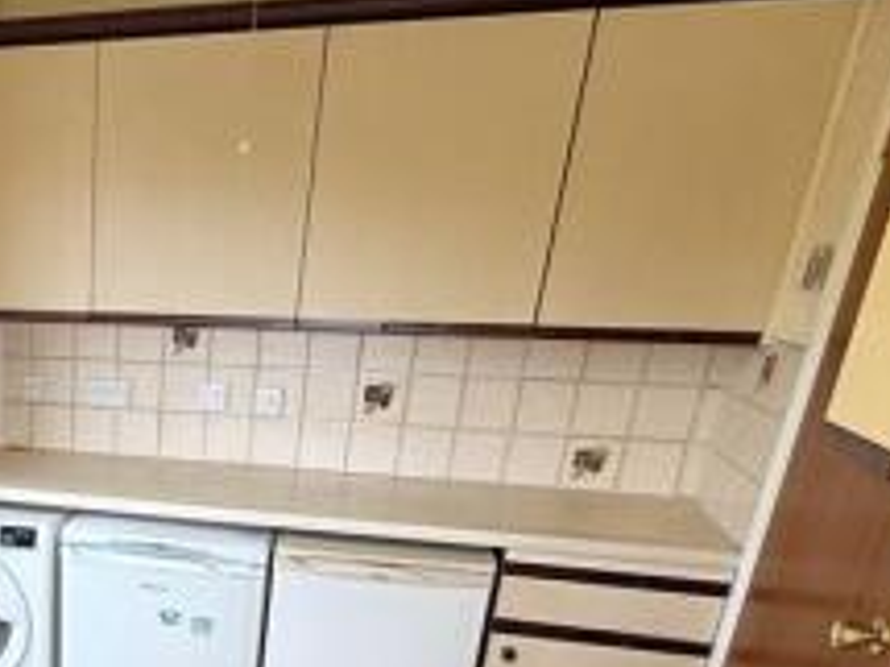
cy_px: 665
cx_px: 39
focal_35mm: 38
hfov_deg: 43.4
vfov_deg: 34.4
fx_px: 976
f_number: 2.2
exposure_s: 1/100
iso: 250
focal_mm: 2.22
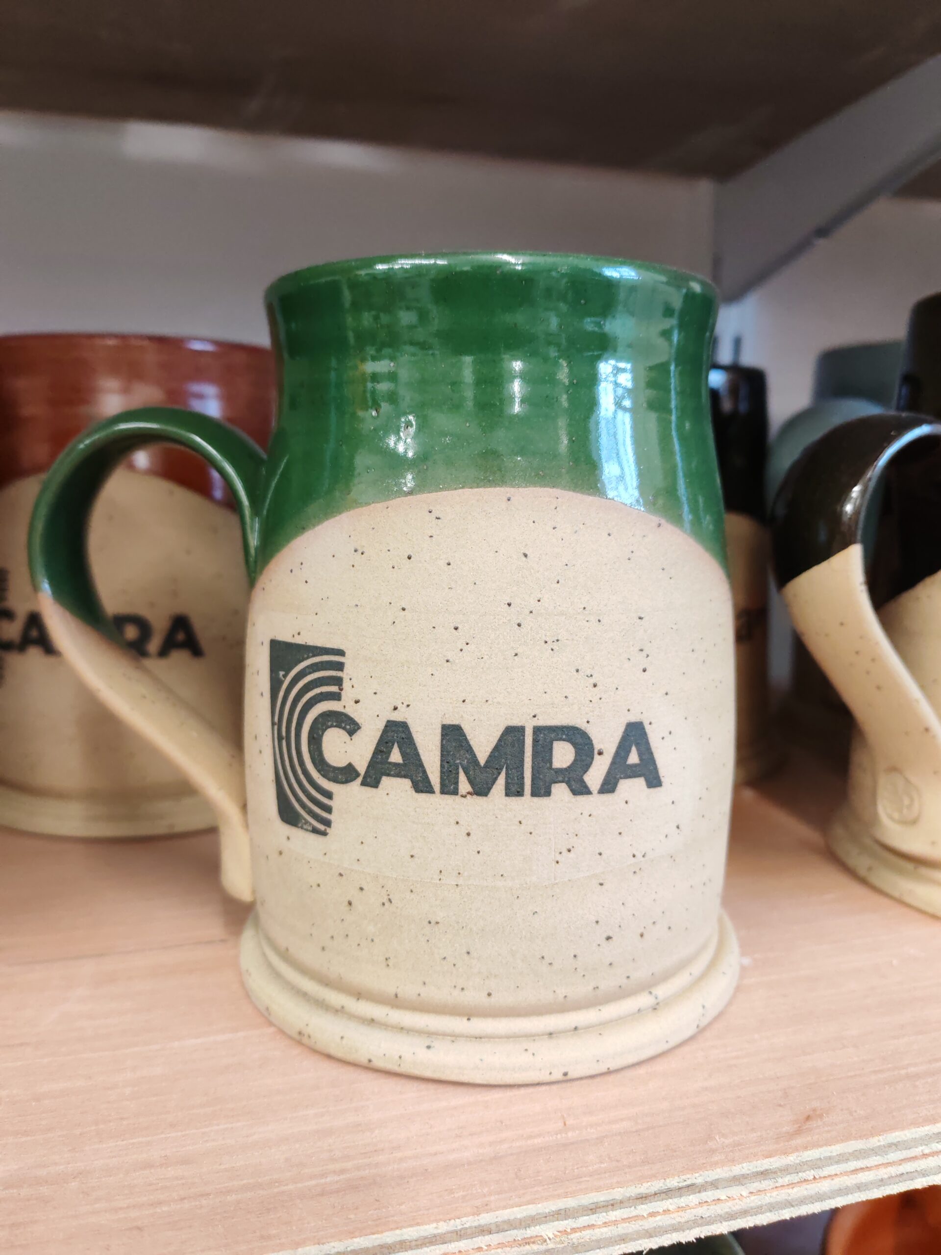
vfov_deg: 65.3
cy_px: 628
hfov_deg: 51.4
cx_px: 470
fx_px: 979
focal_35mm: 27
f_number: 1.95
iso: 800
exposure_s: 1/100
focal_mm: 5.52
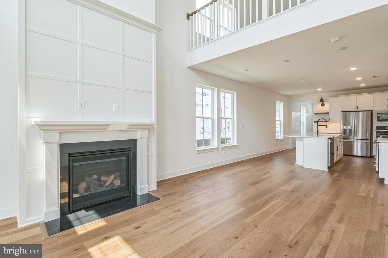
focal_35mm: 17
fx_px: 183
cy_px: 129
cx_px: 194
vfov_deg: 70.4
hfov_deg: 93.3
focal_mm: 17
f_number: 10
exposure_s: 1/60
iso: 320
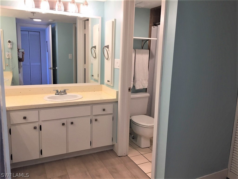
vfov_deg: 48.2
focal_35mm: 29
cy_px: 90
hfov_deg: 61.7
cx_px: 119
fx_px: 199
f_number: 2.2
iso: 32
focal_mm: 4.15
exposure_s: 1/40
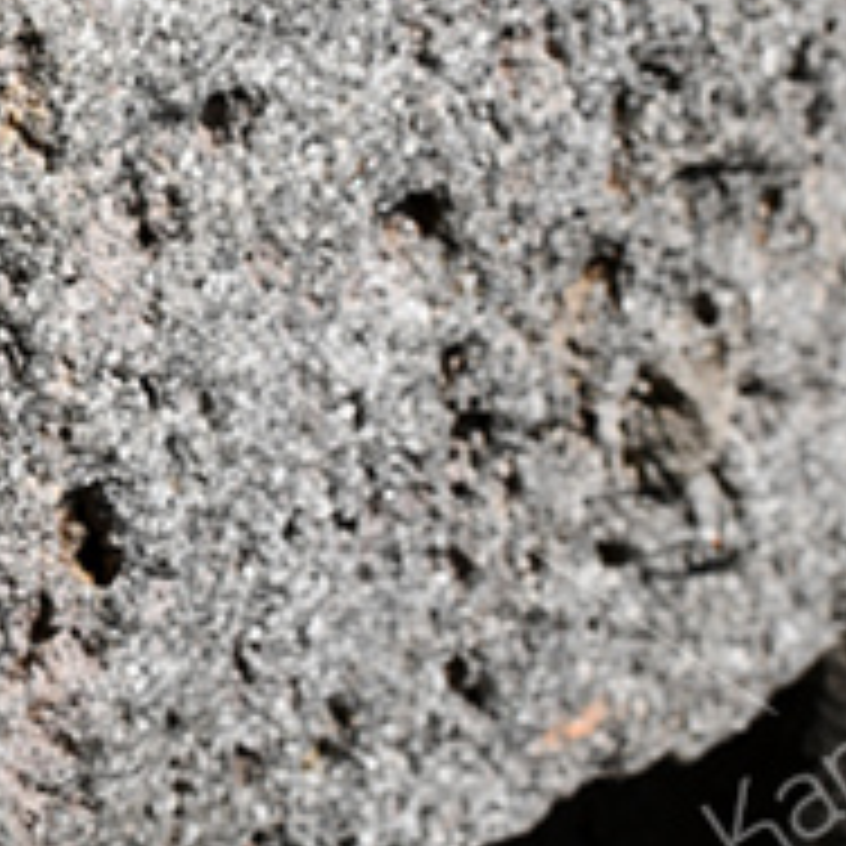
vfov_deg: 12.3
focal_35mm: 141
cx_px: -54
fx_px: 3899
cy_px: 155
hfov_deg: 12.2
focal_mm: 26
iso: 125
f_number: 9
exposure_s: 1/320
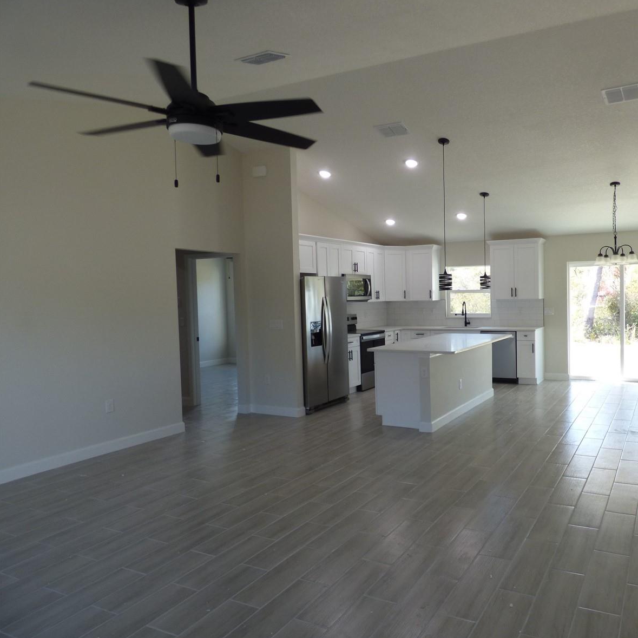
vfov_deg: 65.0
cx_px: 431
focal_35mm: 24
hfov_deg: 63.2
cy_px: 320
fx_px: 500
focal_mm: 3.58
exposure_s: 1/80
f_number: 2.8
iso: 100
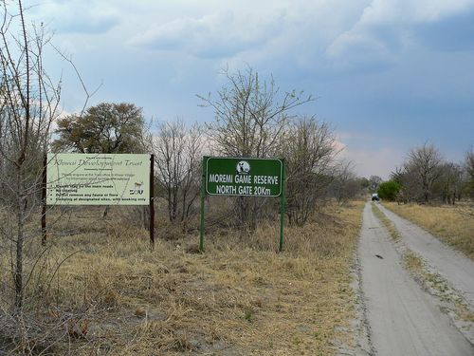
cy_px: 178
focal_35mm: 36
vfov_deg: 39.7
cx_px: 237
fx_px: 493
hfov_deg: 51.4
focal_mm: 6
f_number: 4
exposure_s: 1/400
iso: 80
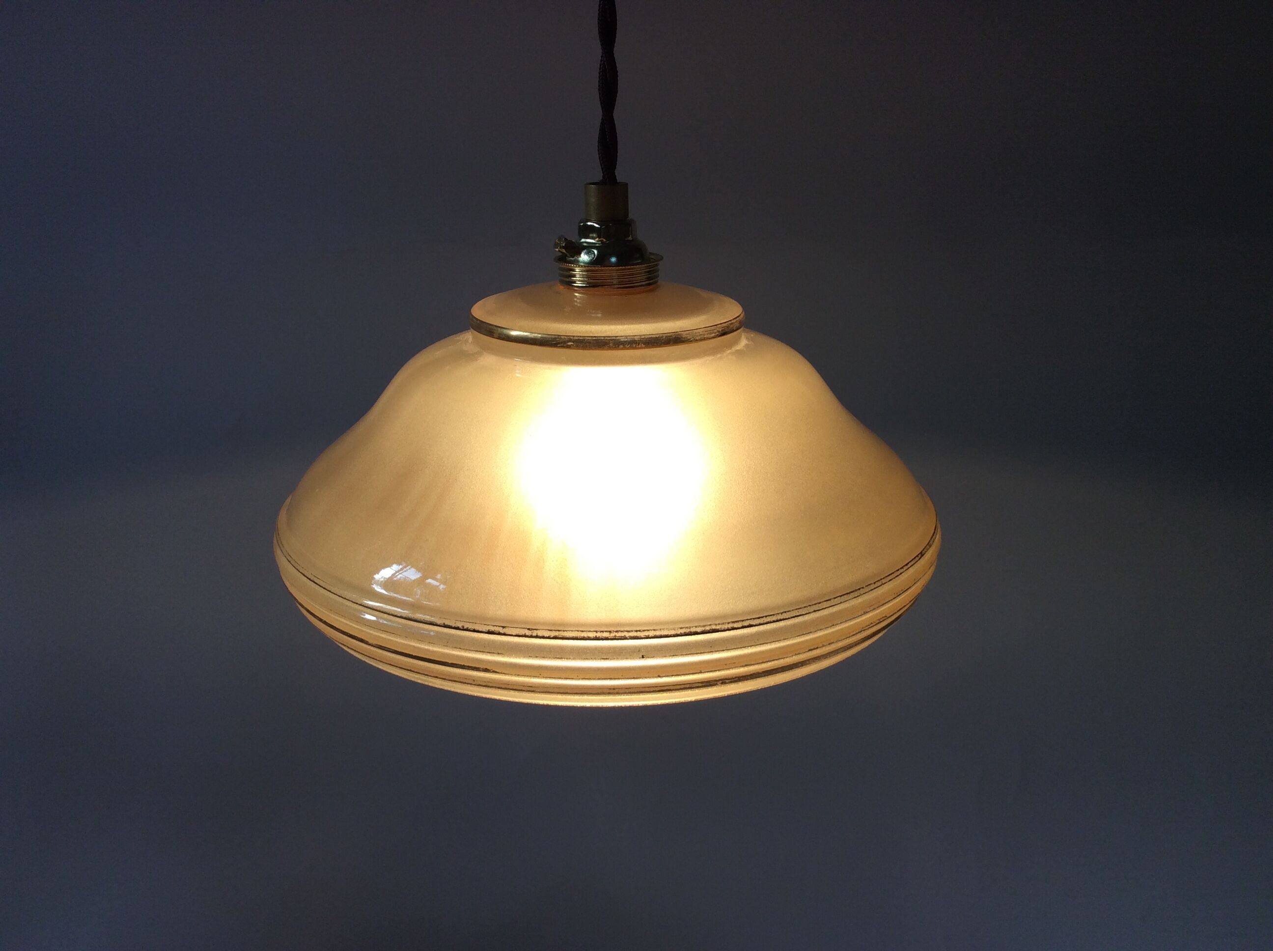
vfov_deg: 44.1
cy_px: 476
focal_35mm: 32
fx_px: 1175
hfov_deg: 56.9
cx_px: 636
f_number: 2.4
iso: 32
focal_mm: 3.3
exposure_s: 1/220
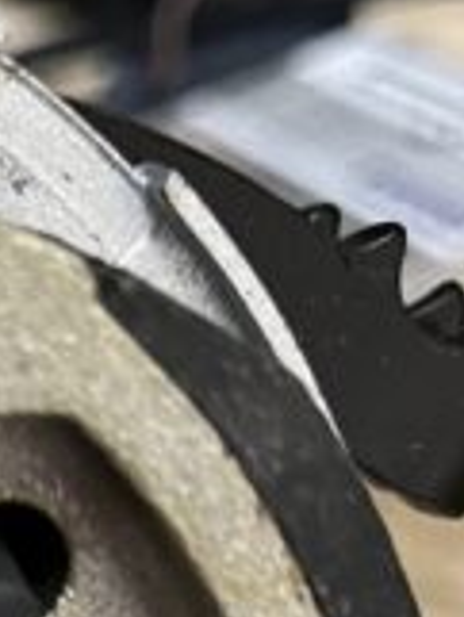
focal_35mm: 129
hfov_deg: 10.5
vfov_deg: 13.9
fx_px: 2302
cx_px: -468
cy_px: 1031
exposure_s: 1/33
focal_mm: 5.1
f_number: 1.6
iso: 400
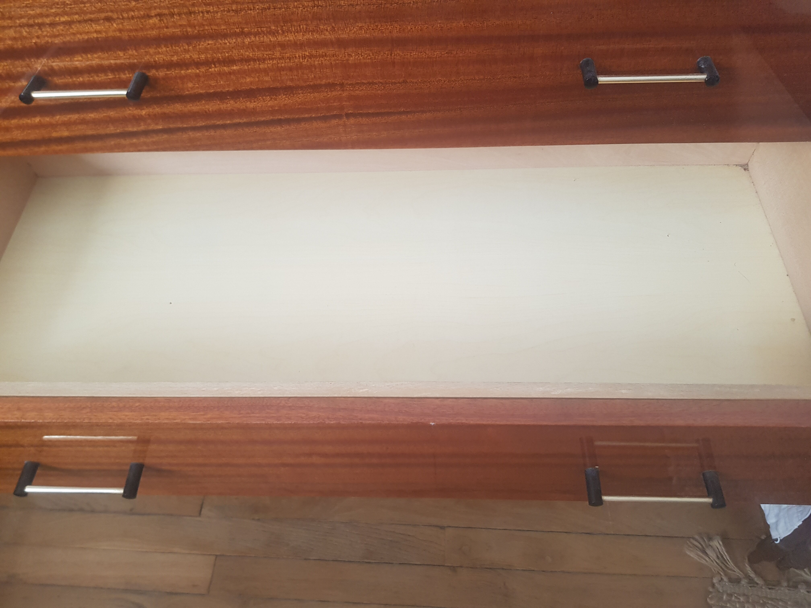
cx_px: 406
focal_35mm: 26
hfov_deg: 67.3
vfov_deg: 53.1
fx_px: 609
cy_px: 304
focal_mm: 4.2
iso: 125
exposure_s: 1/50
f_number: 1.7
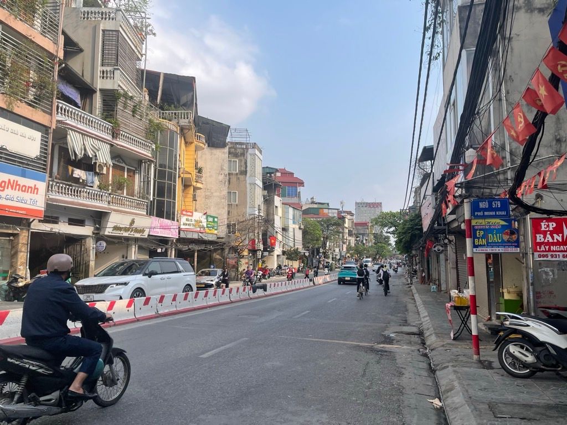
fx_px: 409
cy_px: 212
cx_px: 284
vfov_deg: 54.9
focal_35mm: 25
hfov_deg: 69.4
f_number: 1.6
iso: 32
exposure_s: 1/2924
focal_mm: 5.1
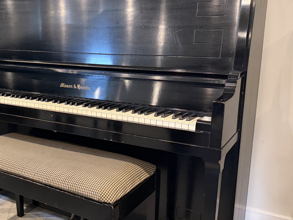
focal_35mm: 44
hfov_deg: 41.8
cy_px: 117
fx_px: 372
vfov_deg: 32.9
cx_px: 78
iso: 400
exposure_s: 1/60
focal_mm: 6.76
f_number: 1.78
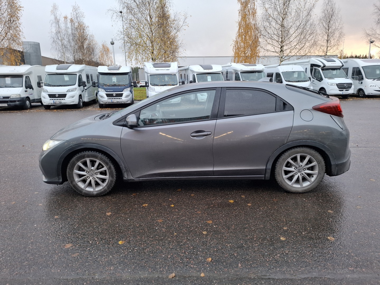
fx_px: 252
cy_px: 142
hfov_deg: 73.9
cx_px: 190
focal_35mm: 23
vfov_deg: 58.9
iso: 100
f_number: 1.8
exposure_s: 1/100
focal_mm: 5.54
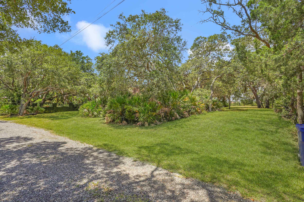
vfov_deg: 64.6
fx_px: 160
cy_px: 101
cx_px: 152
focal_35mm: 19
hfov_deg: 86.9
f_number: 16
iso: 100
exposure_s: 1/30
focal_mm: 19
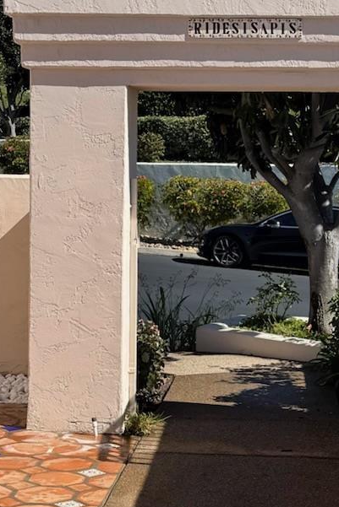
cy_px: 216
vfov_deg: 23.9
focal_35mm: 85
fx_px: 1200
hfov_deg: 16.0
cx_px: 224
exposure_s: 1/4673
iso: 80
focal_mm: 6.76
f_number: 1.78
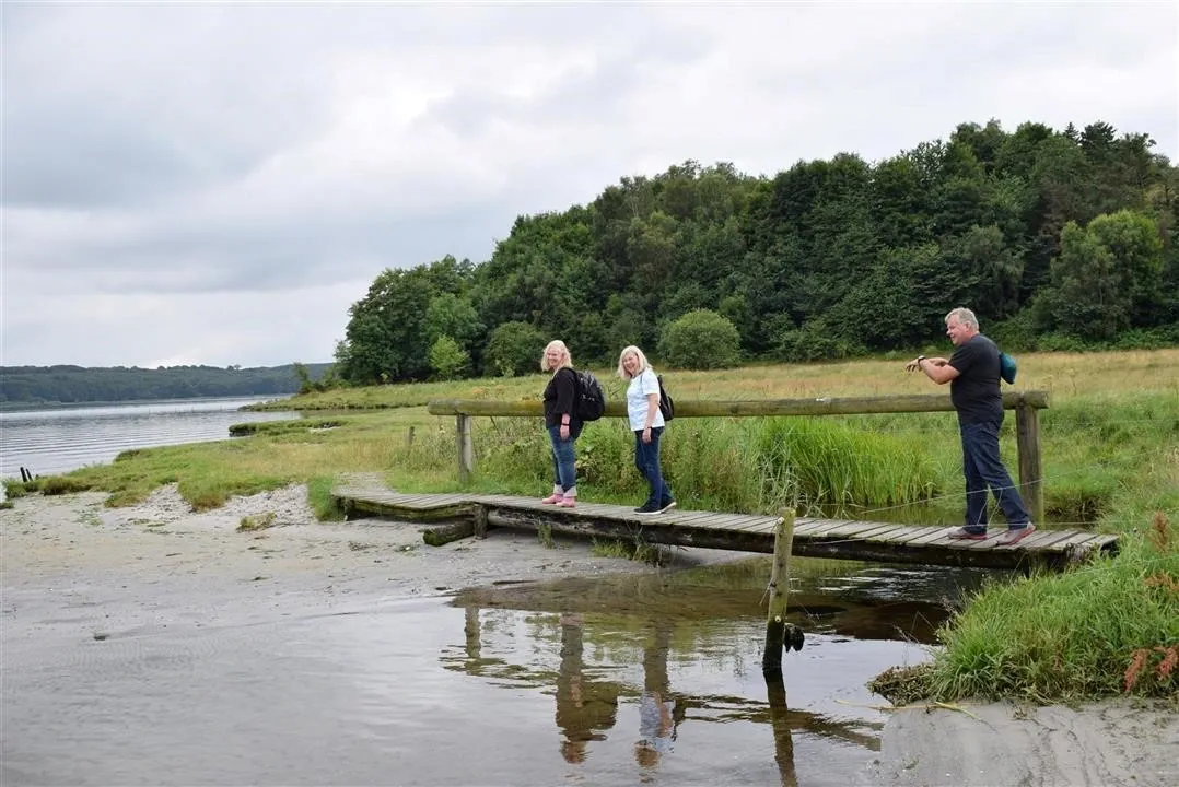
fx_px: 1278
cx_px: 590
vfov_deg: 34.2
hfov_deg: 49.5
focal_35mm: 39
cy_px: 394
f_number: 8
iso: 220
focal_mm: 26
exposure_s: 1/250
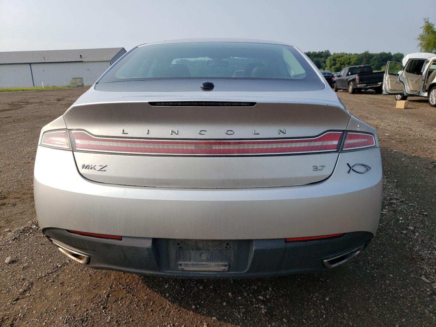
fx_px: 327
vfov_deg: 53.1
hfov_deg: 67.3
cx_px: 218
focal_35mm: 26
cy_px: 164
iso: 50
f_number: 1.5
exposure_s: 1/2500
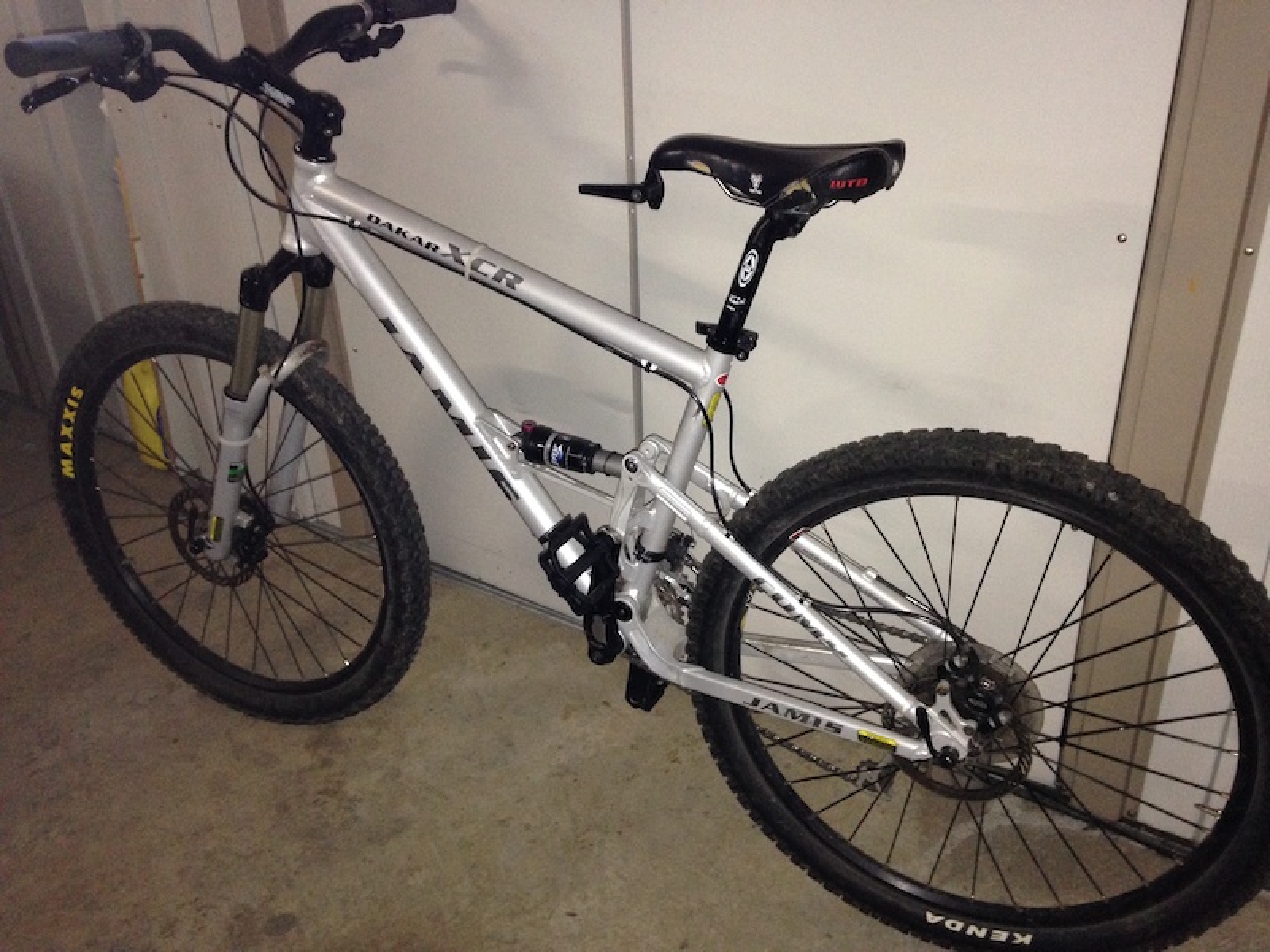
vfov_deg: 42.9
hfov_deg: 55.4
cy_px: 476
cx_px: 635
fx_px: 1211
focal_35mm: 33
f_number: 2.4
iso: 250
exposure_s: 1/16
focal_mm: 4.12
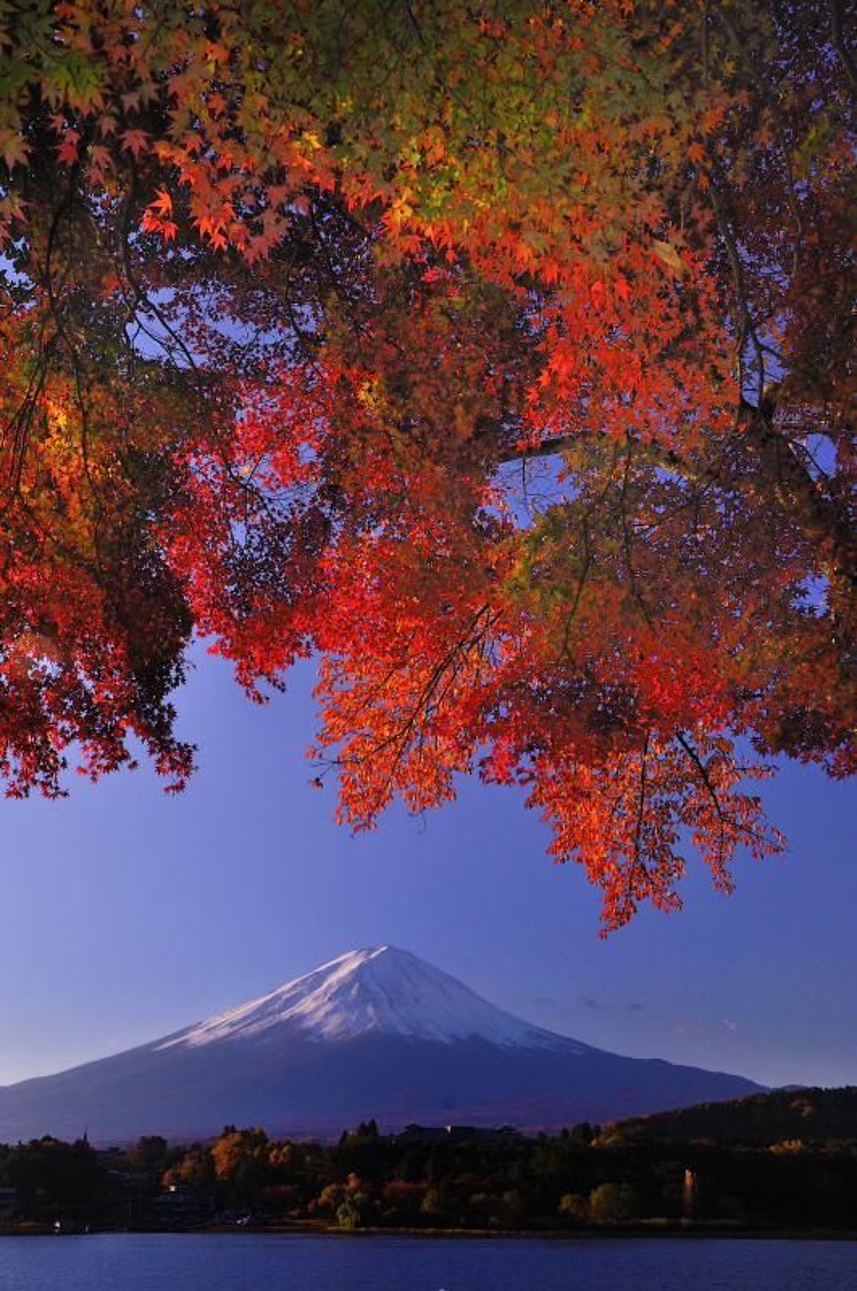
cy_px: 646
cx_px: 428
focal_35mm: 38
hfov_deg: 35.4
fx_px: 1343
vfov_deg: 51.3
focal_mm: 25
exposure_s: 1/200
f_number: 13
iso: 500
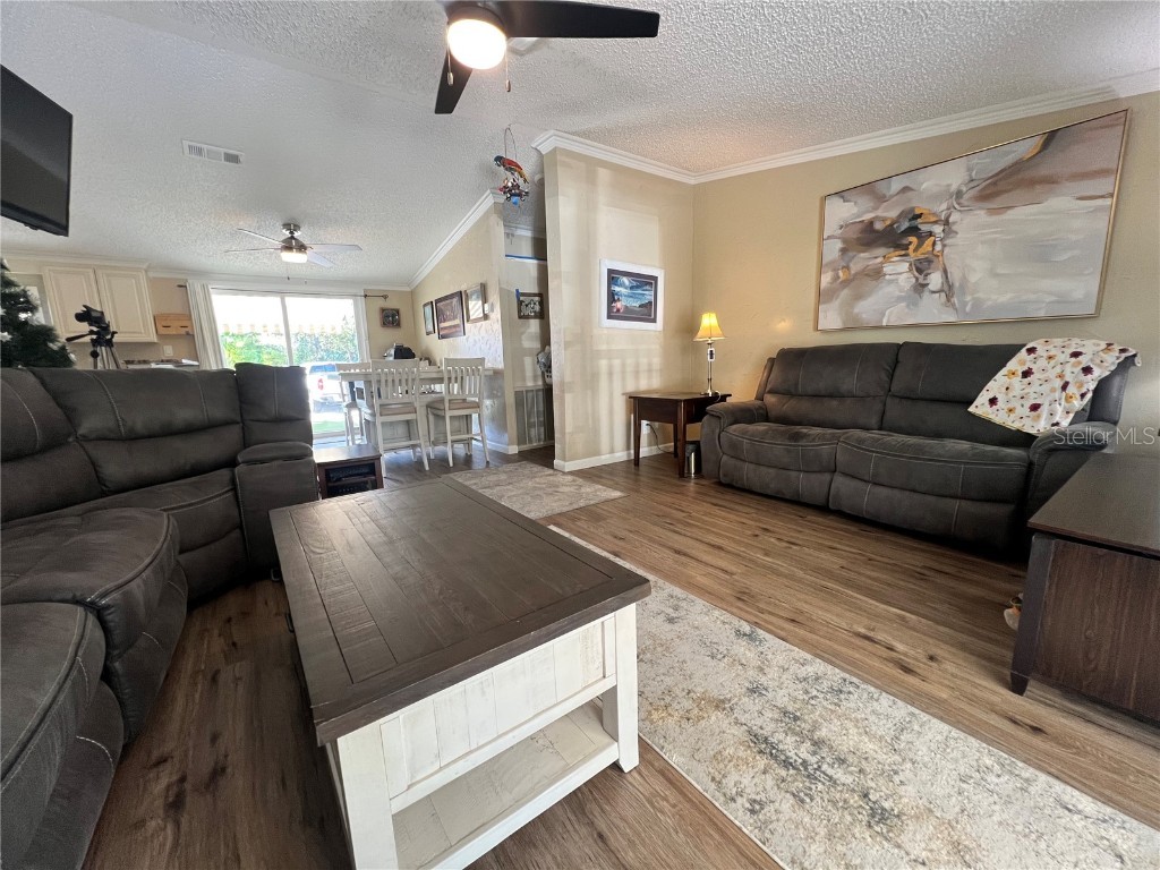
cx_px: 580
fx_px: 436
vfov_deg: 89.9
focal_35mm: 13
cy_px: 435
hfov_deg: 106.2
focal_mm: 1.57
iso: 200
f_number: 1.8
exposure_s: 1/120
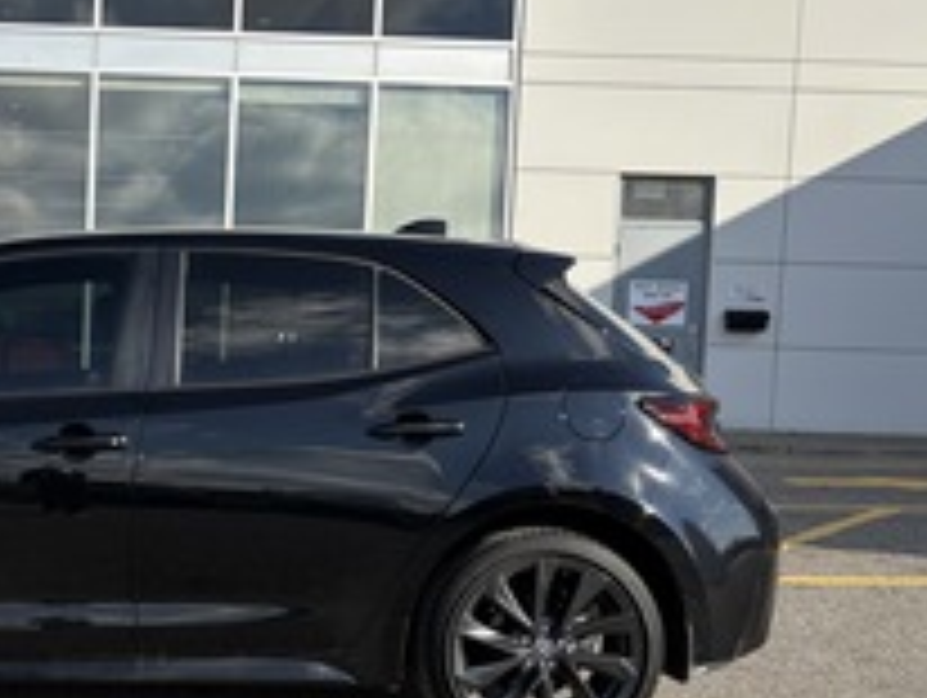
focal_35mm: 53
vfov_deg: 27.5
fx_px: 1421
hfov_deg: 33.6
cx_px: 45
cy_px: 439
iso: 50
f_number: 1.6
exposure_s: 1/2571
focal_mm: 5.96
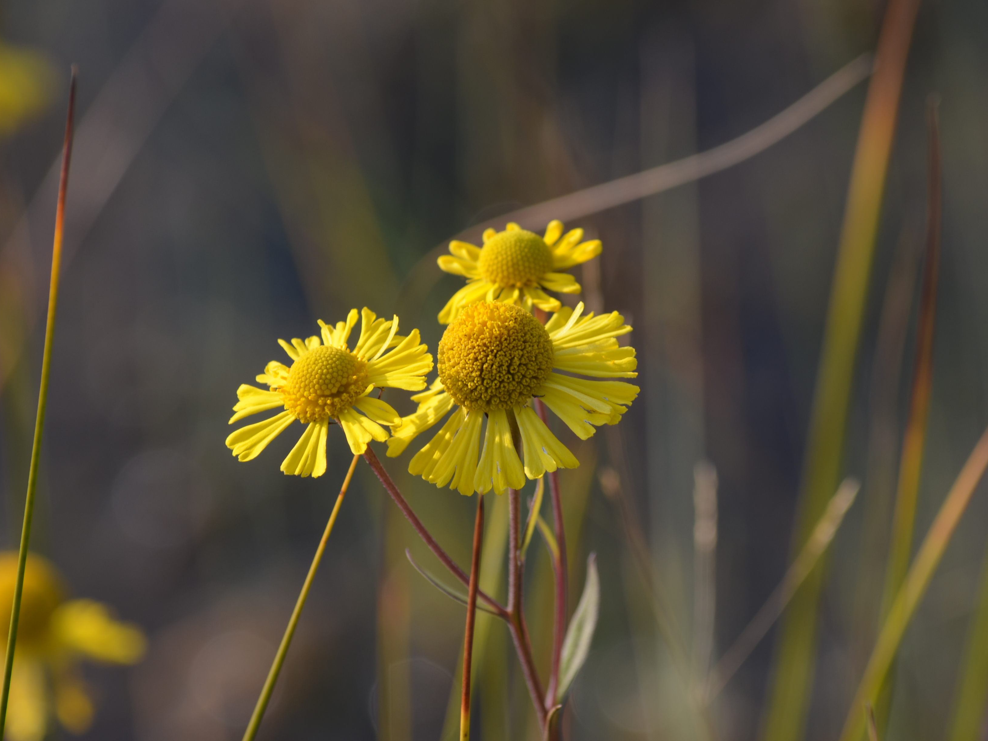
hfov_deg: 4.0
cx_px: 500
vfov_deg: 3.0
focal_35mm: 490
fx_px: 13986
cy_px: 371
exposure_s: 1/160
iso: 100
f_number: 8
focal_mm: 300
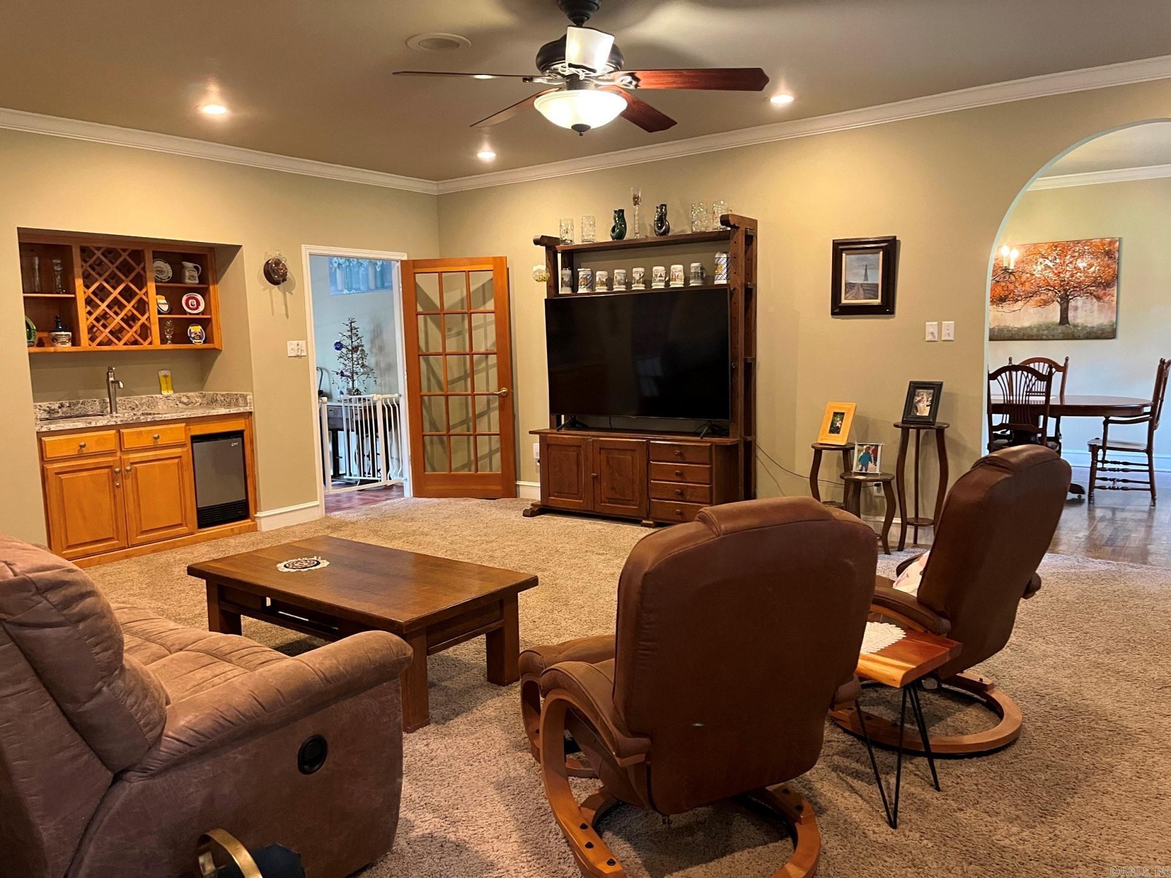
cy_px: 439
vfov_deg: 53.1
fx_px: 879
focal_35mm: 26
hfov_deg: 67.3
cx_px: 586
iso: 500
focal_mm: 5.1
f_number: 1.6
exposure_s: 1/60
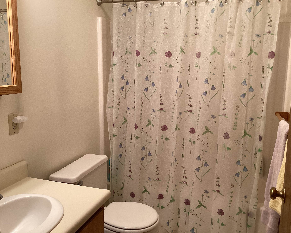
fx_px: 284
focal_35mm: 33
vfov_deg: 44.5
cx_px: 141
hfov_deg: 54.2
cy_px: 117
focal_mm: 3.3
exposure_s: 1/60
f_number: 2.4
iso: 160
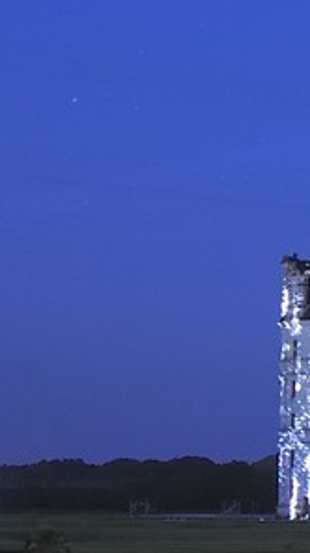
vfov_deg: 11.9
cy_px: 444
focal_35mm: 180
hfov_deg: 5.7
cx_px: 1281
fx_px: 2638
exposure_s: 15
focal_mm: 32
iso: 800
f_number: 5.6
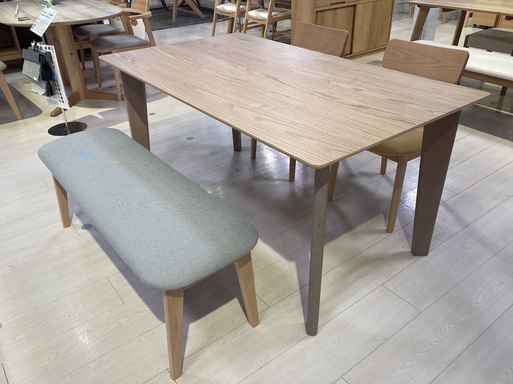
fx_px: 415
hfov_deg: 63.4
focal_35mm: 28
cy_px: 192
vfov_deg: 49.7
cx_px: 256
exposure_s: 1/60
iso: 40
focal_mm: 3.99
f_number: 1.8
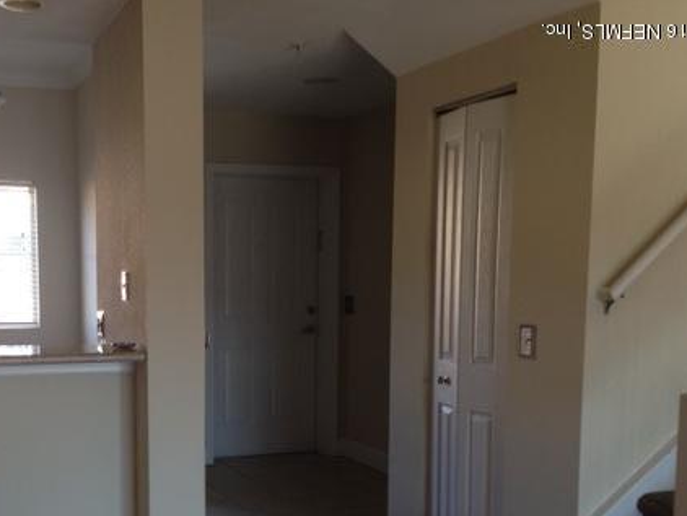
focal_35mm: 50
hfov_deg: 37.6
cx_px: 215
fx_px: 993
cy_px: 389
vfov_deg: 28.7
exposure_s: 1/20
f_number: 2.4
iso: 64
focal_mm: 4.12
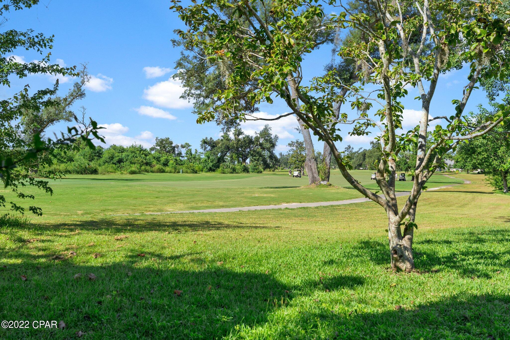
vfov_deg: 36.9
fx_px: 510
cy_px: 170
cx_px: 255
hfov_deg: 53.1
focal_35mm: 36
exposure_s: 1/500
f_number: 5
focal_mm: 24
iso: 500
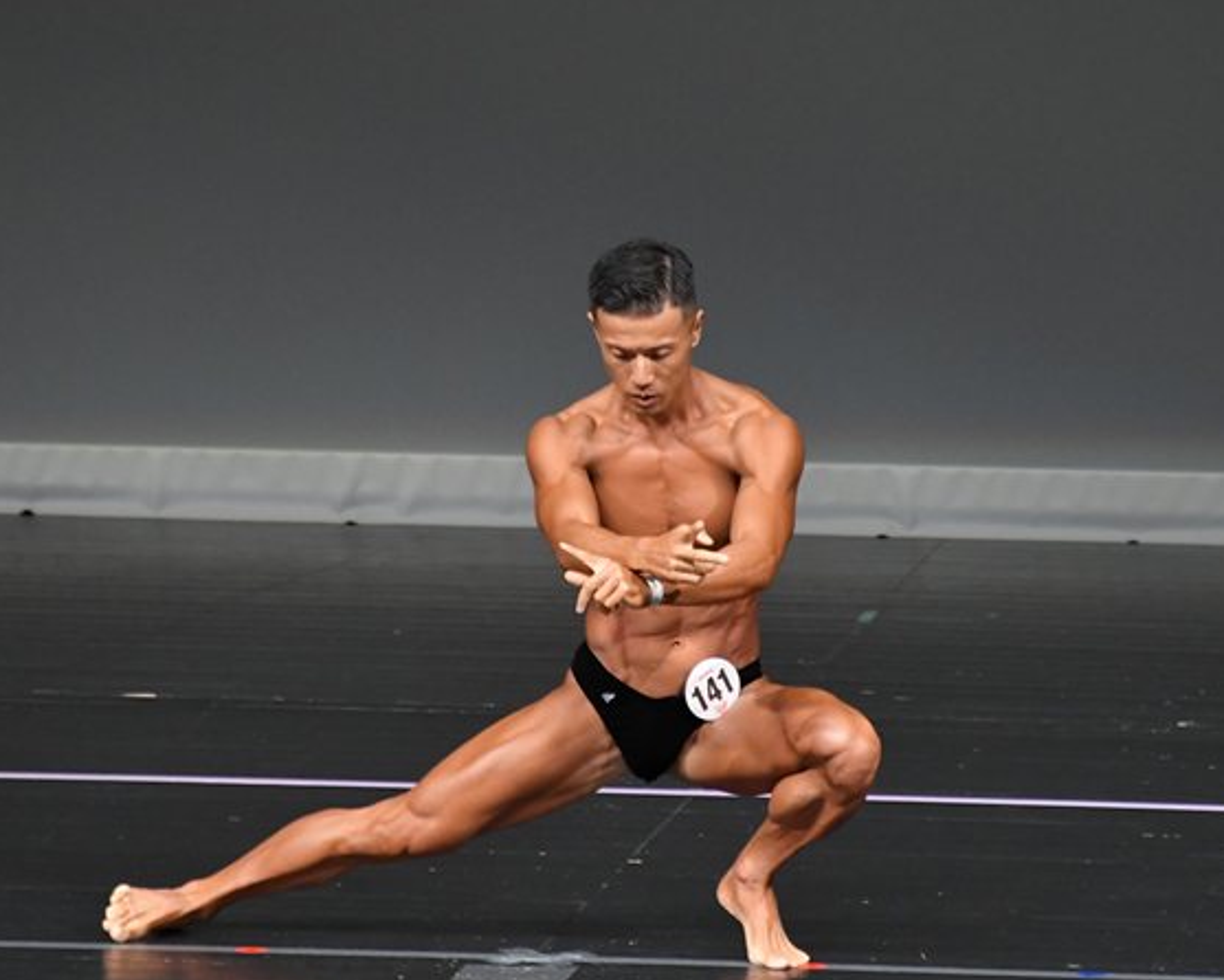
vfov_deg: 2.6
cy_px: 510
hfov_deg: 3.3
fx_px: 21272
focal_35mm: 587
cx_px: 700
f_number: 5.6
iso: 4000
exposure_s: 1/400
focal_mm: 300
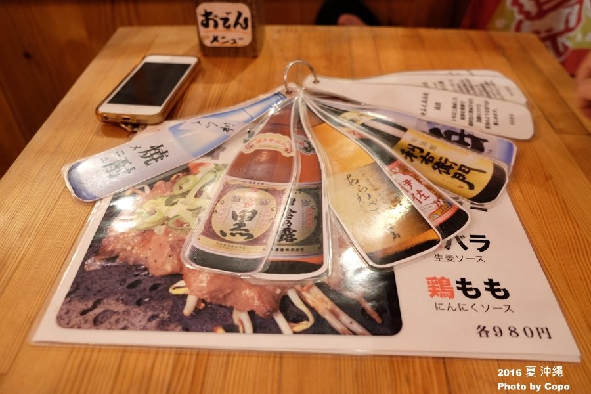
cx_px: 296
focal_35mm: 27
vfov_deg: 47.9
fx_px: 443
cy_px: 197
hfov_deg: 67.4
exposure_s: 1/60
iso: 2000
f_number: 2.8
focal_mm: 18
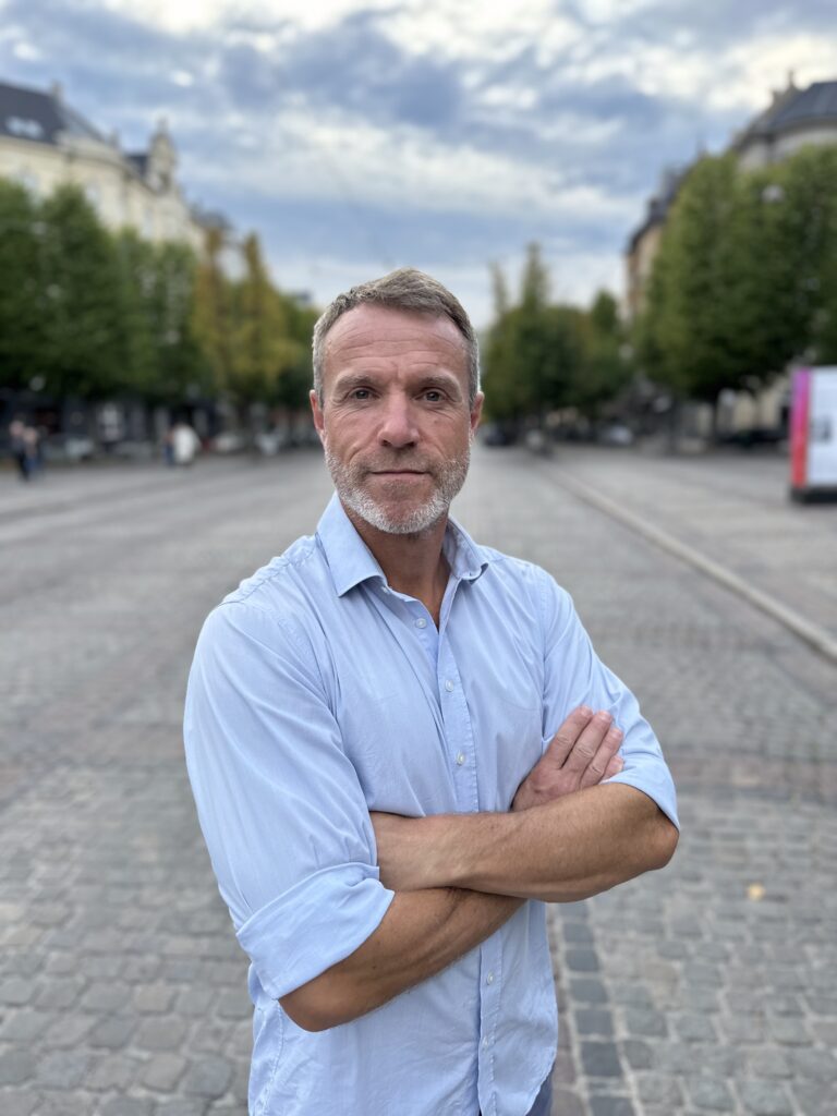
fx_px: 774
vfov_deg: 71.6
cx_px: 418
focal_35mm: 24
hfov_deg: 56.8
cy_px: 558
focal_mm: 6.86
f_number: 1.78
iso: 80
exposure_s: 1/642
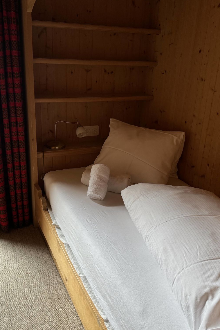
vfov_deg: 55.8
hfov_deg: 38.9
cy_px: 166
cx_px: 107
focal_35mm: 34
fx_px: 312
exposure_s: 1/70
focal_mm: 6.76
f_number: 1.78
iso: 200
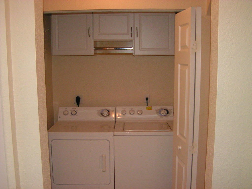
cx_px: 126
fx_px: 277
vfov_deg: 37.7
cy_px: 94
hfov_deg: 49.0
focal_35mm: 38
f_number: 2.8
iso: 200
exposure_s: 1/40
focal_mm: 5.8
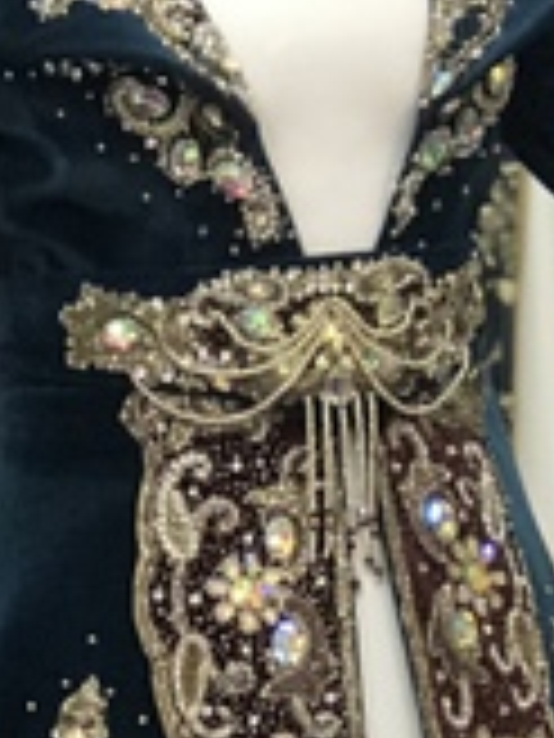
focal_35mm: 267
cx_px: 279
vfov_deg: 7.4
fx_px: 5697
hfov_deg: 5.6
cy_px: 702
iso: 250
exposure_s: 1/50
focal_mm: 6.6
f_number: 2.8
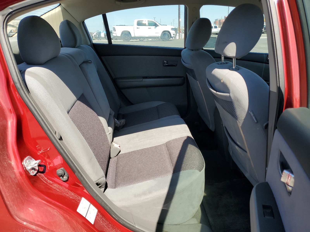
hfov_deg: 67.3
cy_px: 116
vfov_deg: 53.1
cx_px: 155
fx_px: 233
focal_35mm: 26
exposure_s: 1/1250
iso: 50
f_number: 1.5
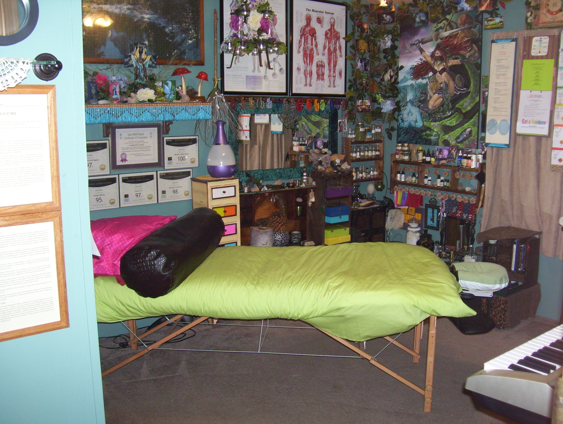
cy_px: 212
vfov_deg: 39.7
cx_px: 282
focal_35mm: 36
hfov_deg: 51.3
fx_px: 586
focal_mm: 6
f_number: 2.7
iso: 200
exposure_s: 1/60
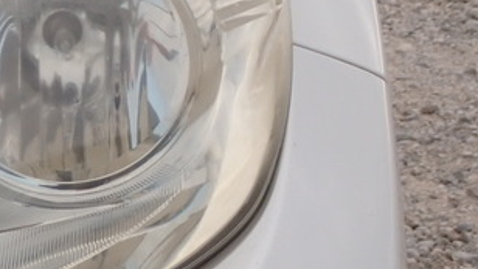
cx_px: -56
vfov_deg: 7.4
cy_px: 109
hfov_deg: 12.9
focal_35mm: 164
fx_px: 2078
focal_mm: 10.35
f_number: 5
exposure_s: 1/320
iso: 100
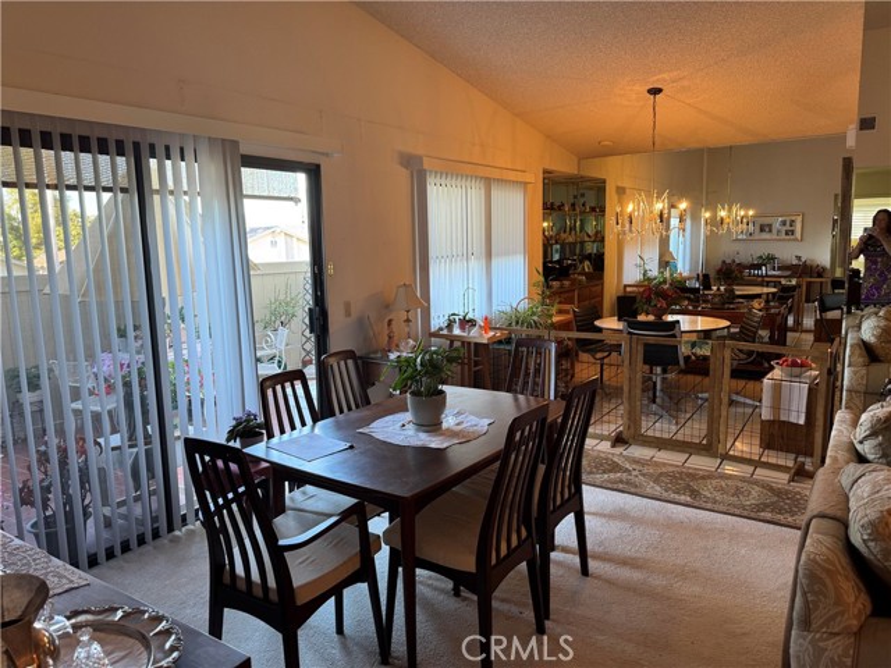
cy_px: 334
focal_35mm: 24
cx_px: 446
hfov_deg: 71.6
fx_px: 618
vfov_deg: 56.8
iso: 125
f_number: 1.78
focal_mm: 6.76
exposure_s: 1/60
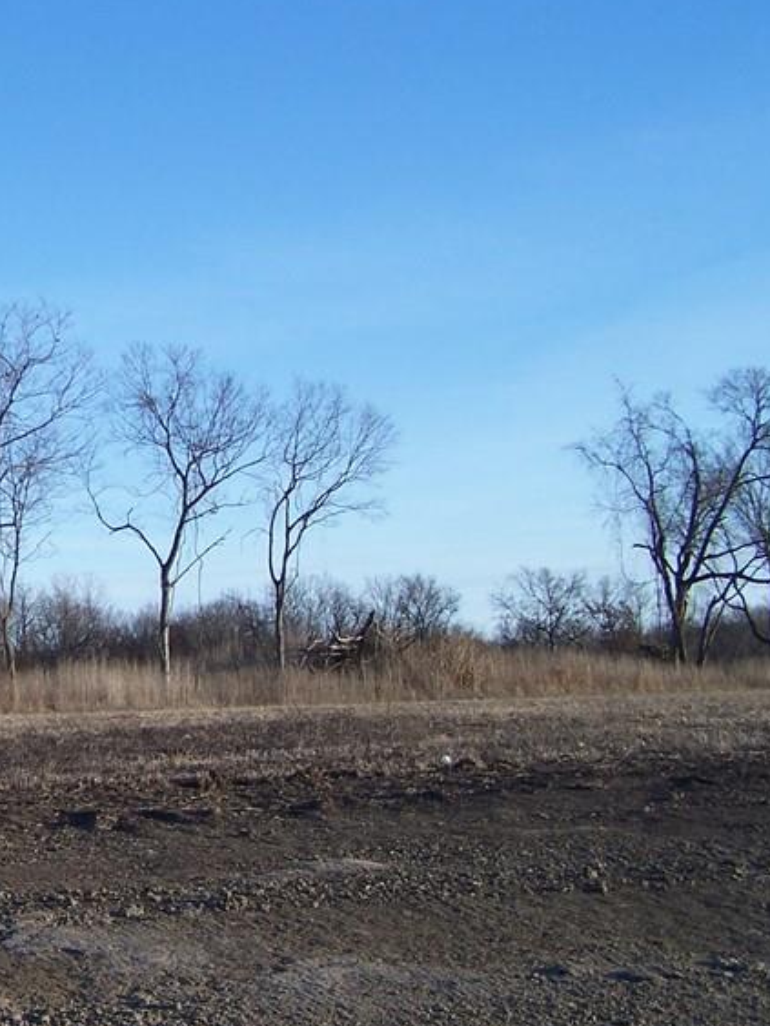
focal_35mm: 69
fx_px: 2046
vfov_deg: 28.2
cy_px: 500
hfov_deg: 20.1
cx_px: -124
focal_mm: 6.3
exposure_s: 1/500
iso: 80
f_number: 2.8
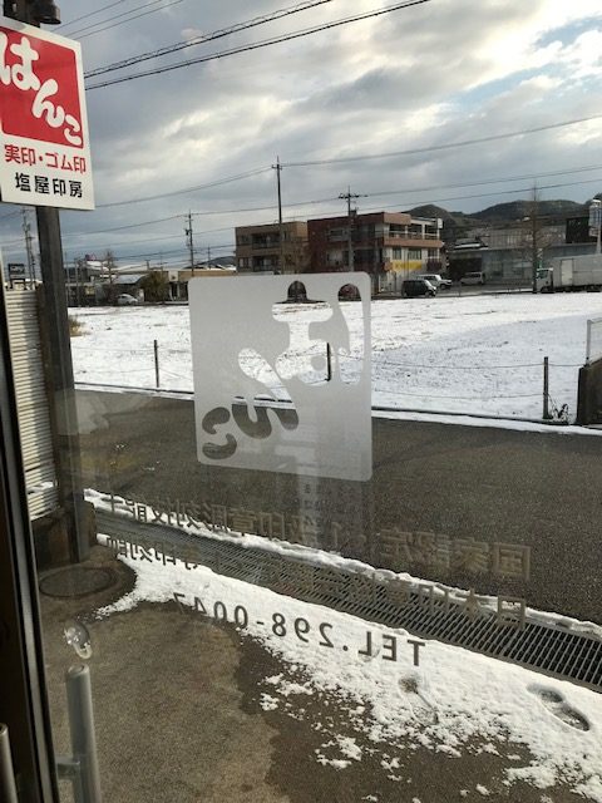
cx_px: 301
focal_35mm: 28
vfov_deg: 63.4
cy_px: 402
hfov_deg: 49.7
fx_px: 649
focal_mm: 3.99
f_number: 1.8
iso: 20
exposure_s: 1/1742
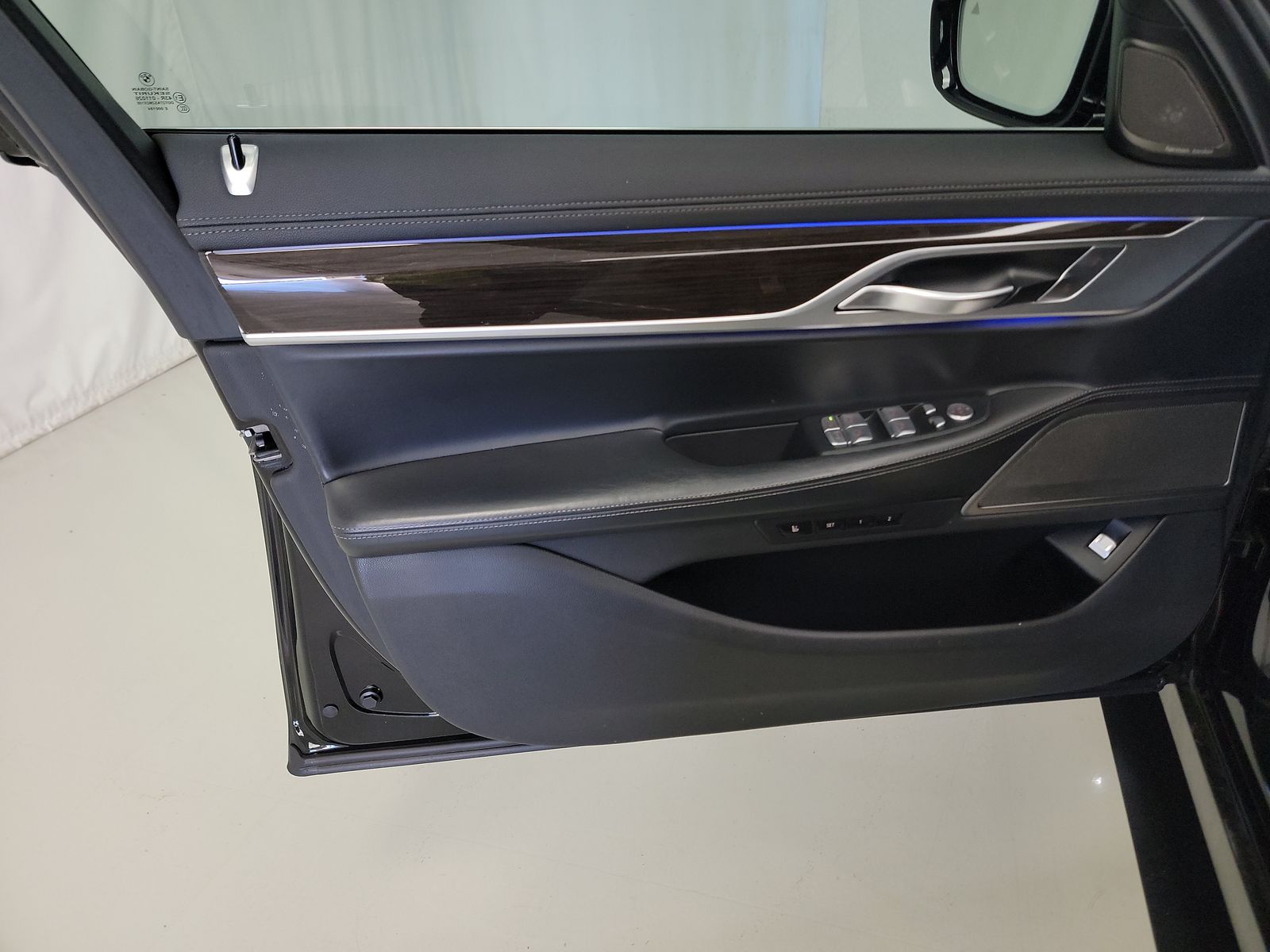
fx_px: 881
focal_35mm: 24
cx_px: 635
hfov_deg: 71.6
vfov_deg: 56.8
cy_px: 476
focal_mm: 6.7
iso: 396
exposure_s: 1/59
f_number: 1.8
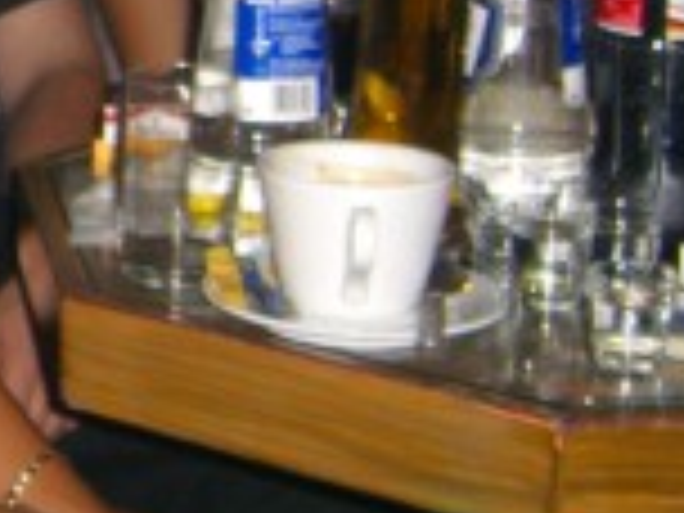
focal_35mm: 150
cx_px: -369
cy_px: -81
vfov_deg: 9.8
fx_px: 2964
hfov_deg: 12.5
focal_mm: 7.9
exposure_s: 1/60
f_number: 2.8
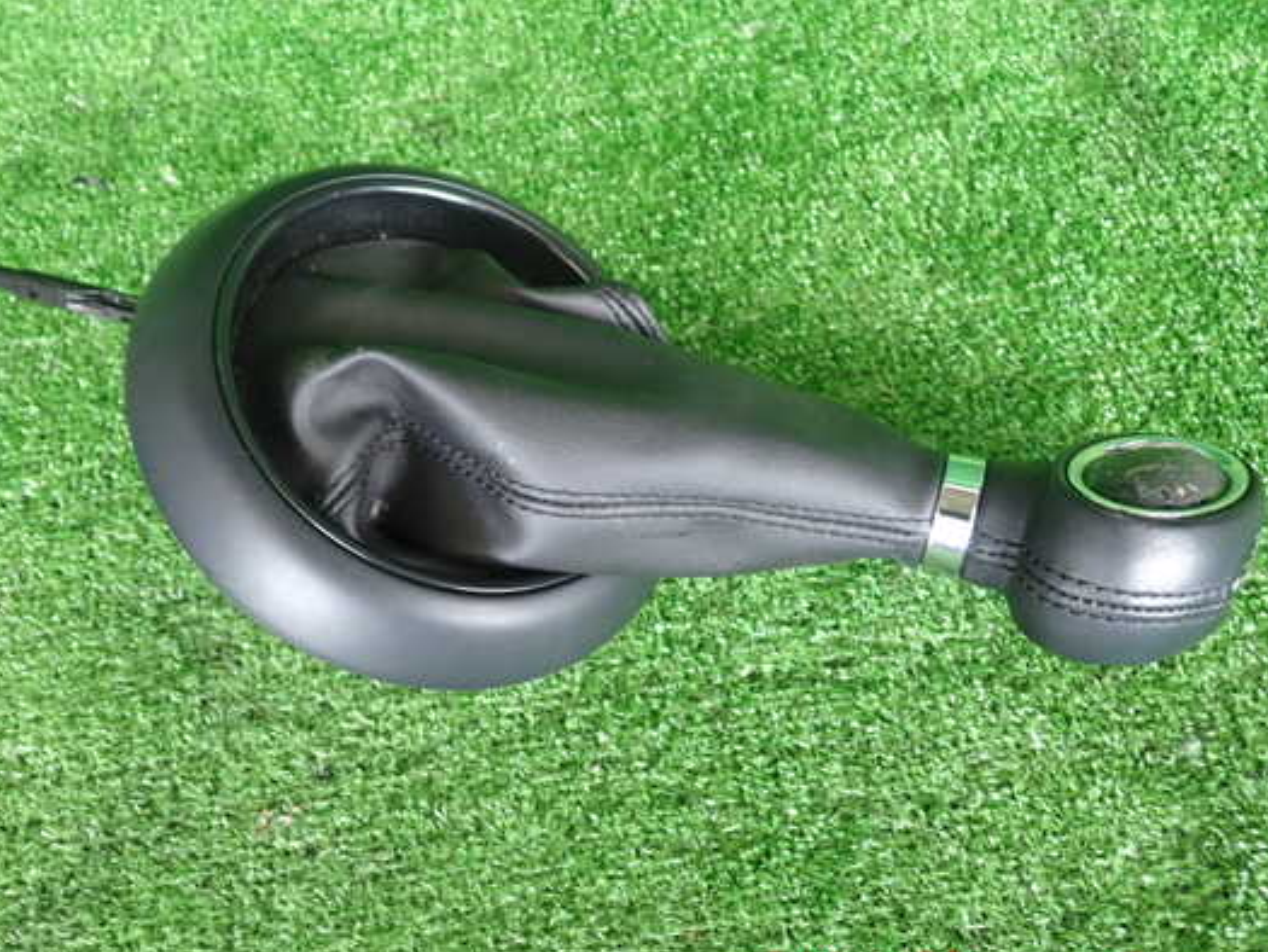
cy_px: 464
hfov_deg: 56.8
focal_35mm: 32
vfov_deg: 44.2
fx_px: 1172
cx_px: 592
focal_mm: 5.05
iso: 200
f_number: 2.2
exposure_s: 1/60
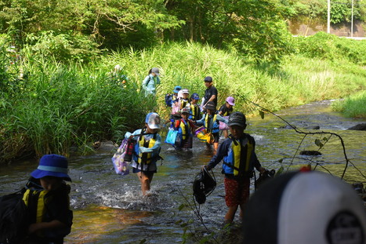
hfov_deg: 32.9
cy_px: 114
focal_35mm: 61
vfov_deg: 22.2
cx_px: 182
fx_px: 620
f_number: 4.2
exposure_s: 1/1600
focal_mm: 38
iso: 1000
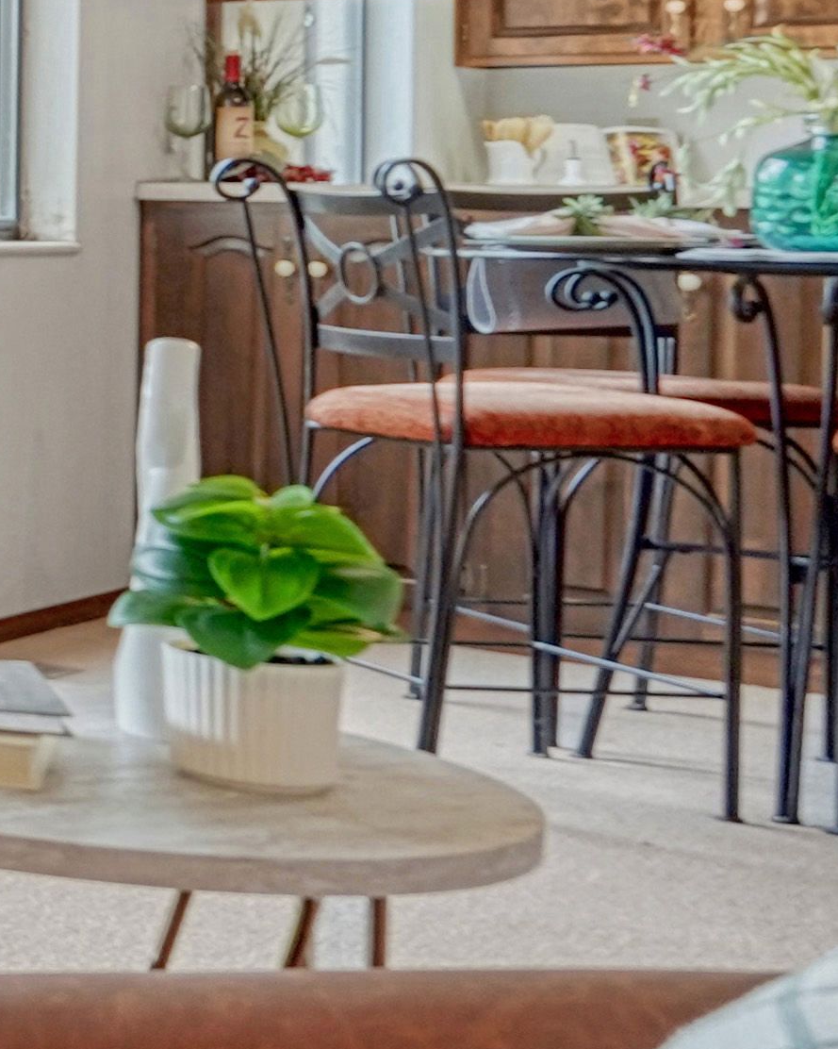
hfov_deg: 10.8
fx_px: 2202
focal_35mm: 71
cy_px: 191
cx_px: -1811
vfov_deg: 26.2
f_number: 8
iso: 400
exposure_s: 1/250
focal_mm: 14
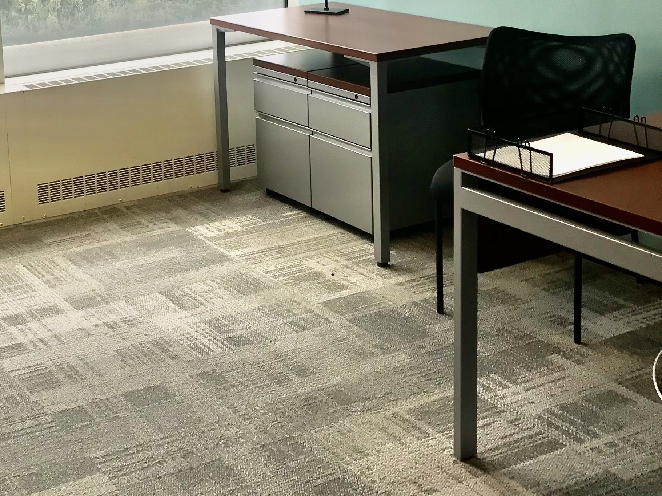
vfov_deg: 23.1
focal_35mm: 62
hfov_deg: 30.5
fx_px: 1186
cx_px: 143
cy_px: 51
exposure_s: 1/120
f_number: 1.8
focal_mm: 3.99
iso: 32
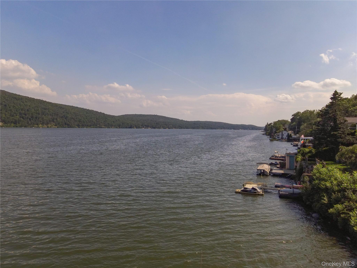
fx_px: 248
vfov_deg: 56.8
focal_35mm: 24
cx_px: 178
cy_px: 134
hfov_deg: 71.6
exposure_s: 1/30
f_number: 2.8
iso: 100
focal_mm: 4.5
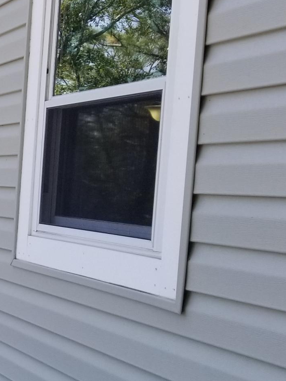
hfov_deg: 15.2
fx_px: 914
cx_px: -237
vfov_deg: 23.4
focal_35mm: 83
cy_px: 272
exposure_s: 1/423
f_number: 1.7
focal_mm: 4.25
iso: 50
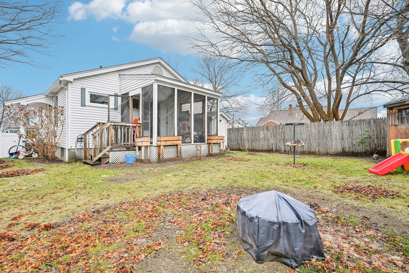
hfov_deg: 96.7
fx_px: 182
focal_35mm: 16
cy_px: 136
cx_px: 204
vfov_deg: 73.7
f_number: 8
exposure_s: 1/320
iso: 400
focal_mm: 16
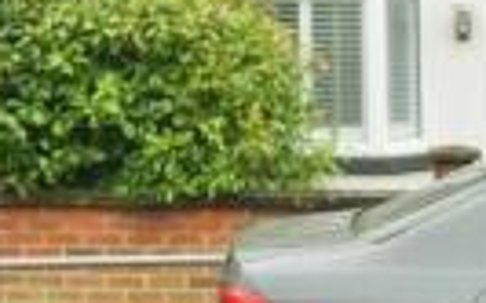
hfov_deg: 14.7
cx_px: 418
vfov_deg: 8.9
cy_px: -250
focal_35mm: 141
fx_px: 1867
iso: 2000
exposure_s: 1/500
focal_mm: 28
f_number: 10
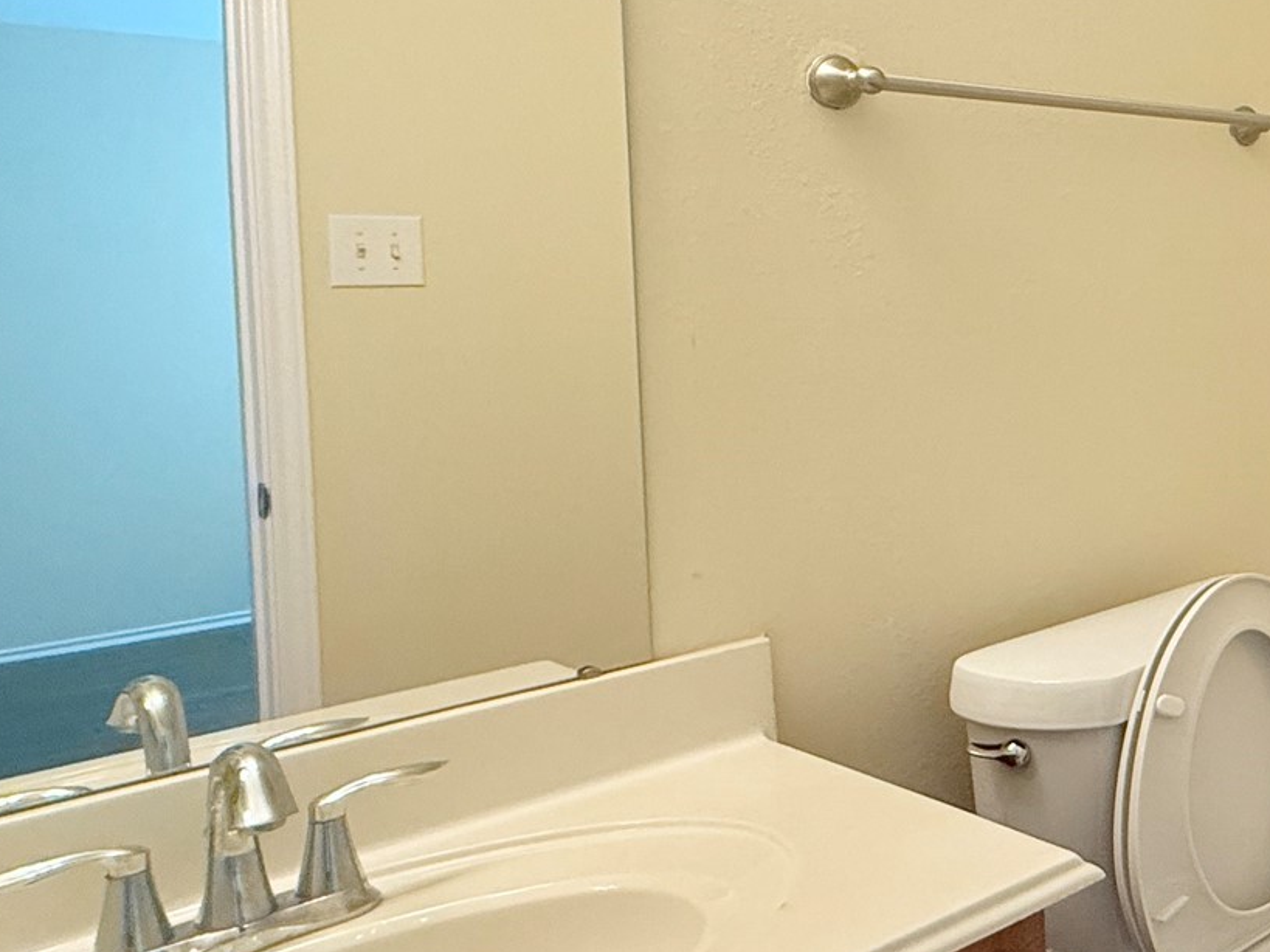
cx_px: 1540
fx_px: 1284
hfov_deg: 38.3
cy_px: 301
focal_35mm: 35
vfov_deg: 40.1
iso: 250
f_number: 2.2
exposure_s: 1/120
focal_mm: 2.22
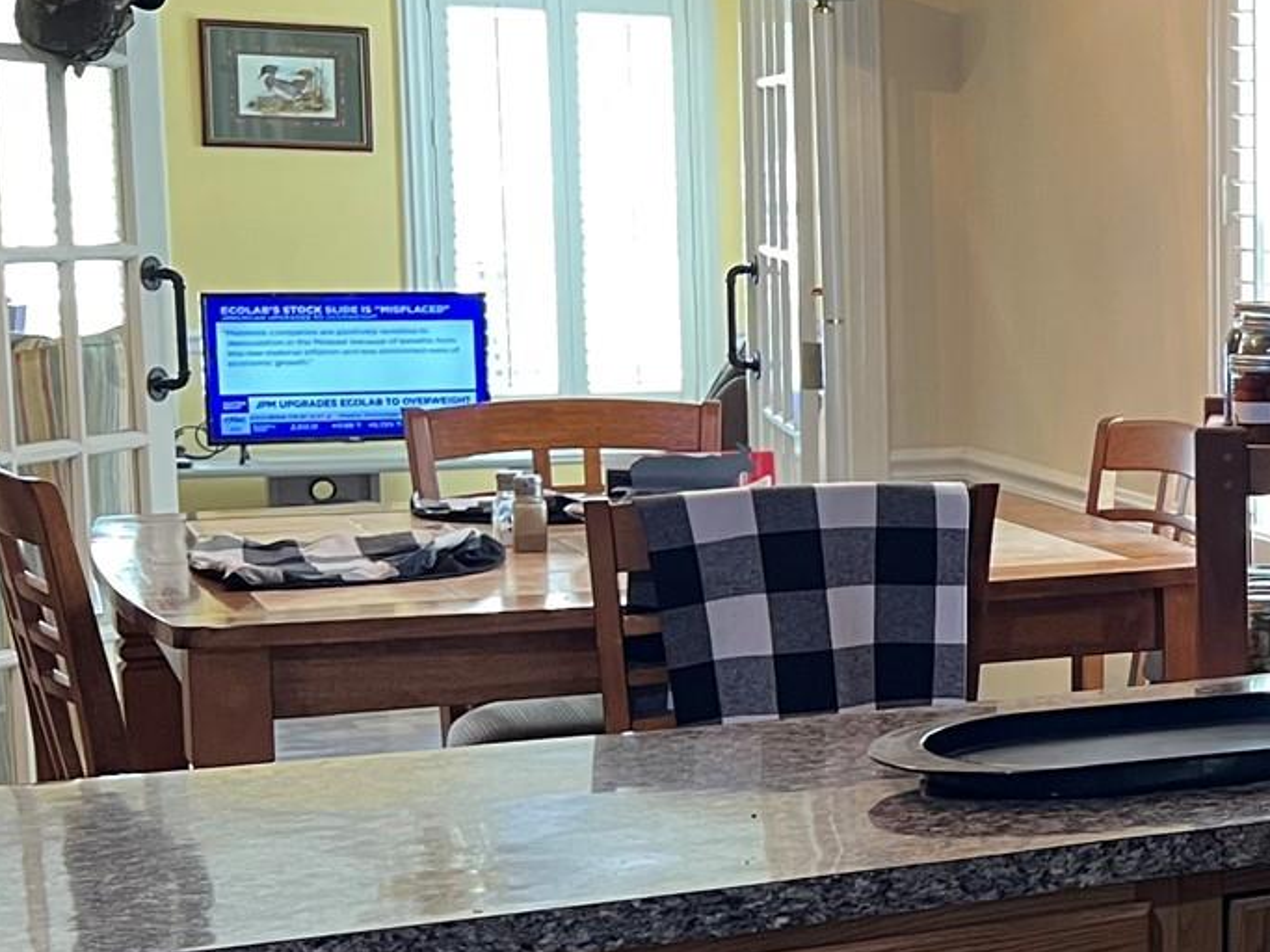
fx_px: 2861
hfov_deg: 21.5
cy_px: 513
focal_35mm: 78
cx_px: 1837
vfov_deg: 18.9
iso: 250
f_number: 1.5
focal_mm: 5.7
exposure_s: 1/60
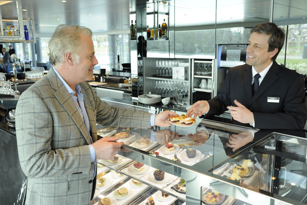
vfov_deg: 37.9
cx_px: 154
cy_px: 102
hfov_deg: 54.4
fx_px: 298
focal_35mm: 35
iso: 400
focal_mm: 35
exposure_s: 1/30
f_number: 5.6
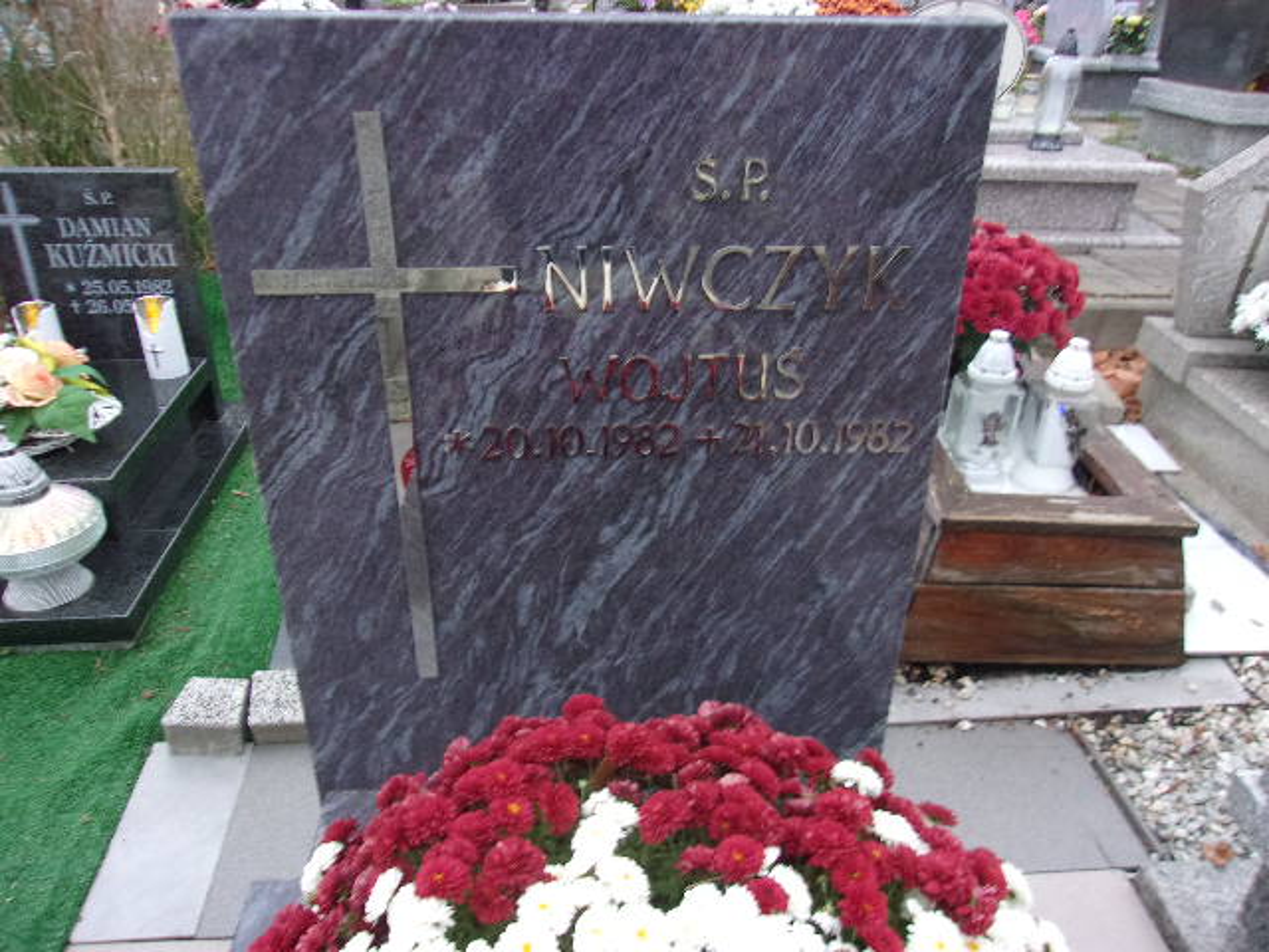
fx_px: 990
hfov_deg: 65.3
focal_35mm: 27
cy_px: 476
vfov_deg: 51.4
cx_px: 634
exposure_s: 1/34
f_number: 3
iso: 179
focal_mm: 4.9
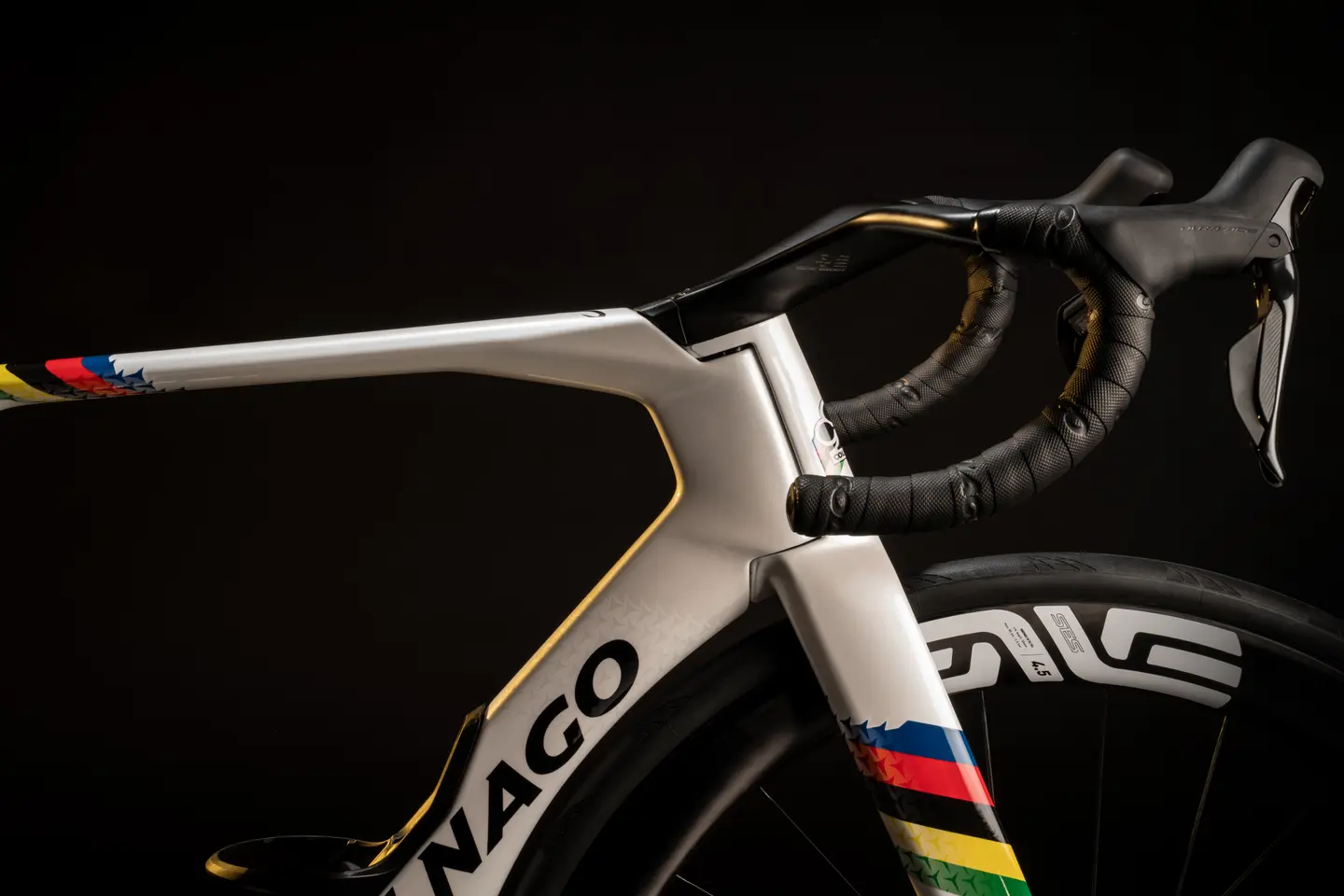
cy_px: 448
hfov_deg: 28.8
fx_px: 2613
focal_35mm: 70
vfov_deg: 19.5
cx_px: 672
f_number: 18
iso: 100
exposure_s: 1/160
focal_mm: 70
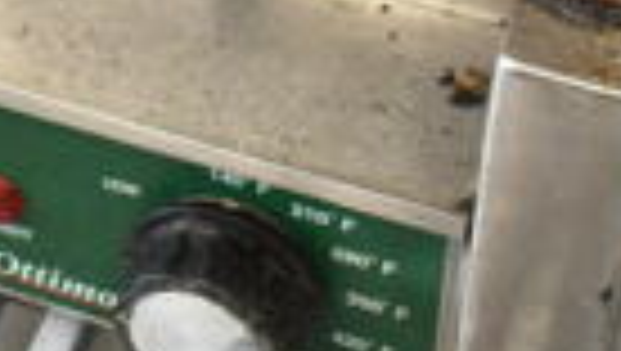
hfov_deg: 16.7
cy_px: -288
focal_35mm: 125
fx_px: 2061
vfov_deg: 9.3
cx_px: -45
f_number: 3.5
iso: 560
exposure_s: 1/30
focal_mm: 18
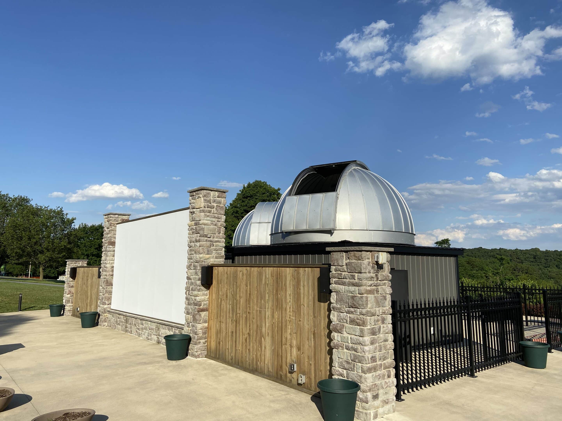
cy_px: 210
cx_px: 281
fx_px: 422
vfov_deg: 53.1
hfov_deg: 67.3
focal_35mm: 26
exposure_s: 1/4115
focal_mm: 4.25
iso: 32
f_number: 1.8
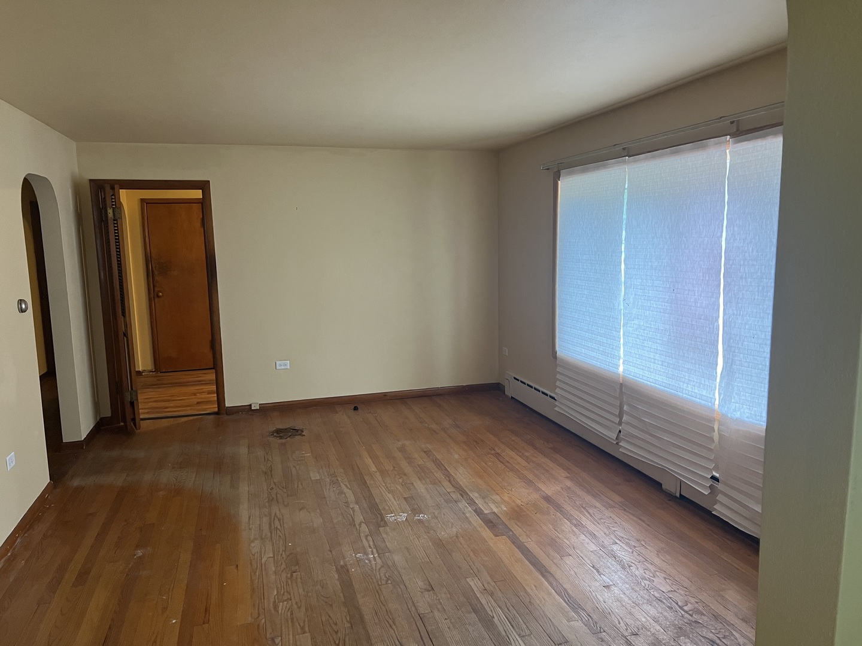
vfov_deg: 53.1
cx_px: 431
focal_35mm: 26
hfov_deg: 67.3
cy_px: 323
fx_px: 647
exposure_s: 1/60
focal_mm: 5.7
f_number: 1.5
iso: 160
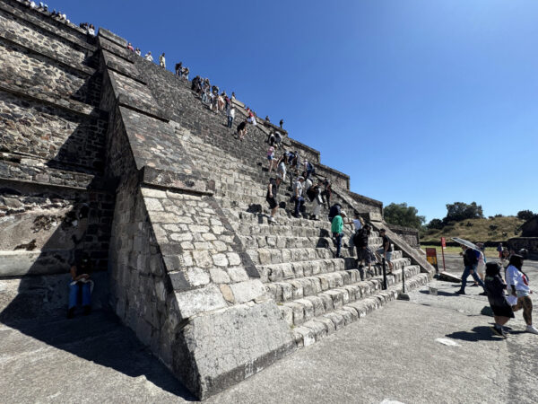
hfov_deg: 102.1
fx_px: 218
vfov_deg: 85.7
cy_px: 202
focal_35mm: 14
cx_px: 269
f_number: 2.2
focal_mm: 2.2
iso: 50
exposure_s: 1/2028
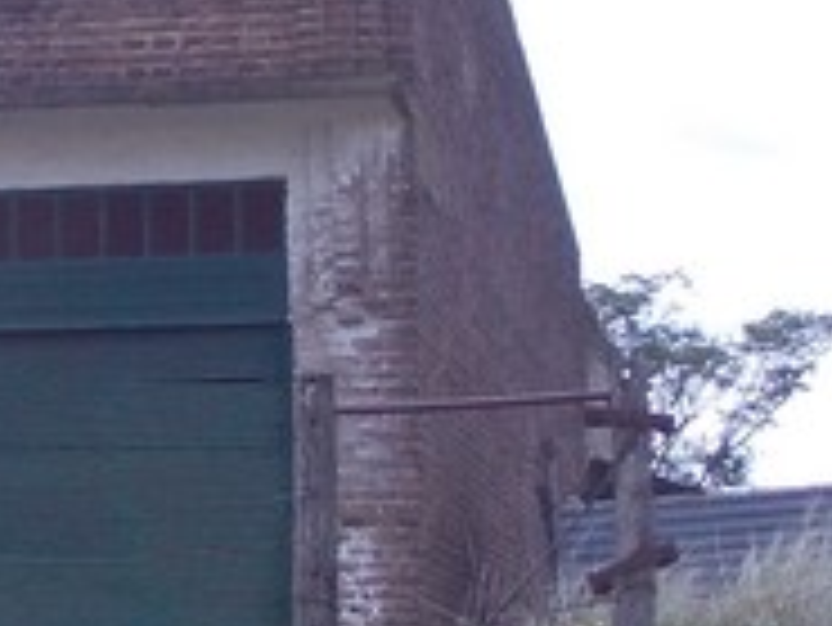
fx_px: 3776
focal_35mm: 157
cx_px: -306
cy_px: 396
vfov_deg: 9.5
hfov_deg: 12.1
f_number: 6.2
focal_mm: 5.3
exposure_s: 1/160
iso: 80
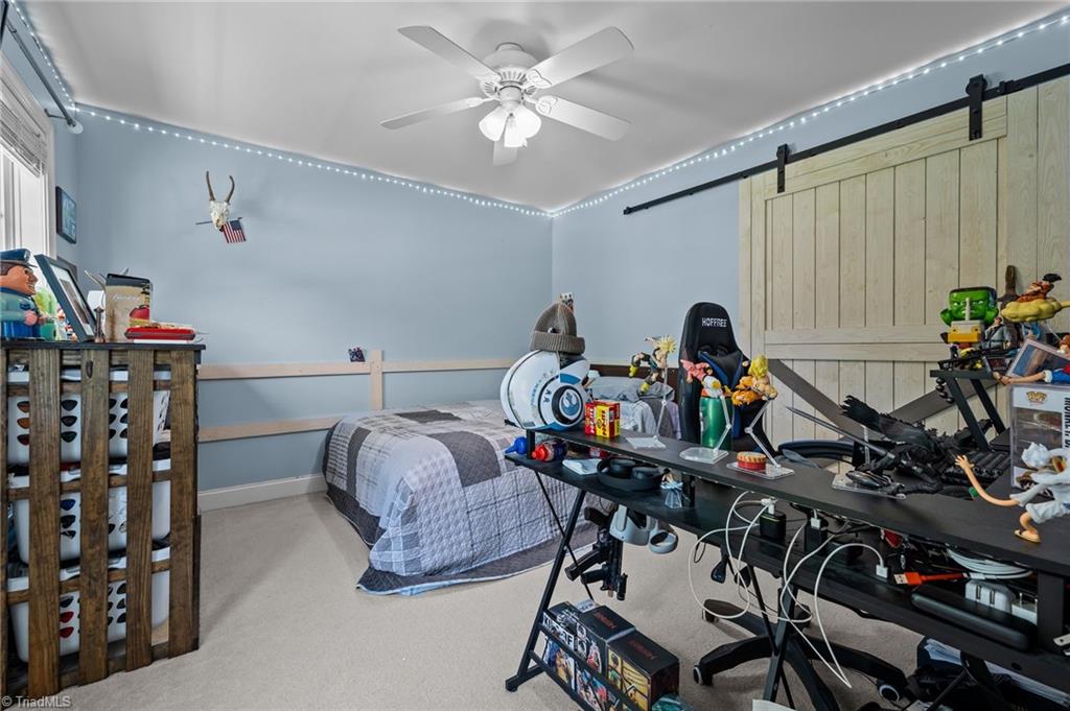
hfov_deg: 104.3
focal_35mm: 14
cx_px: 535
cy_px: 356
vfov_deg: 81.1
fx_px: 416
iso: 400
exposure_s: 1/5
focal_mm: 14
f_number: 7.1
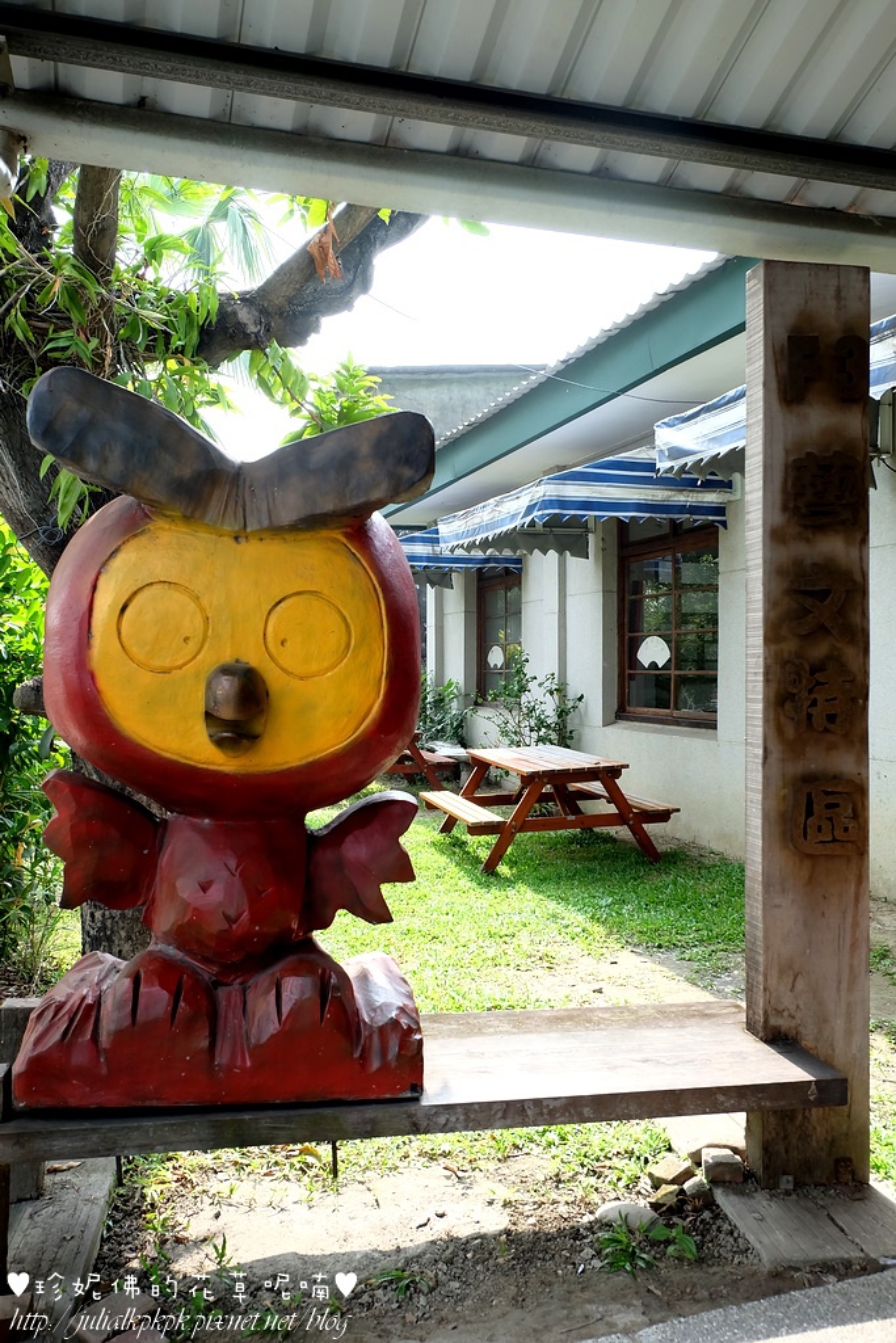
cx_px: 448
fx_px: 1008
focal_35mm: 27
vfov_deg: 67.4
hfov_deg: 47.9
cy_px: 672
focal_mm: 18.2
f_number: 6.4
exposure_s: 1/340
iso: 800
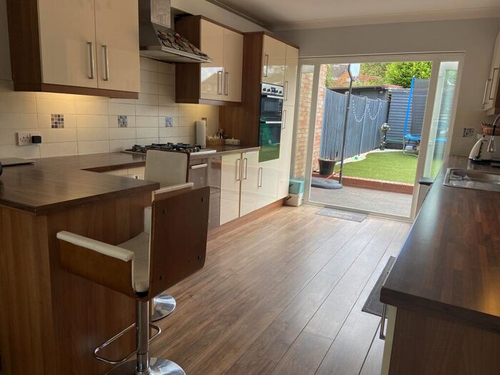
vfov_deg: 53.1
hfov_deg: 67.3
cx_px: 250
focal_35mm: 26
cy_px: 188
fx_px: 376
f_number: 1.8
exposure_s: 1/302
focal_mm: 4.25
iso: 32
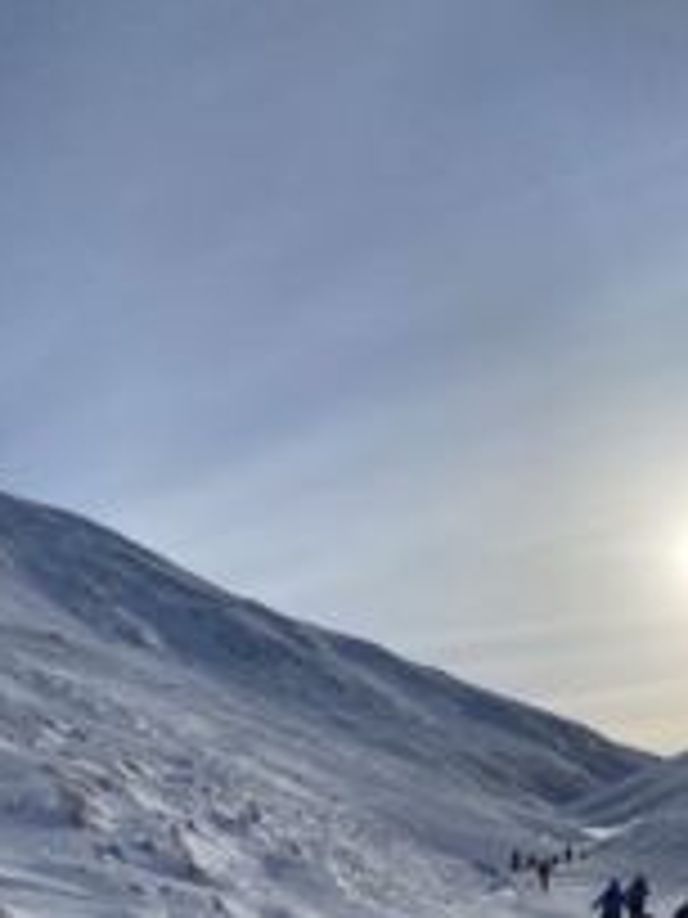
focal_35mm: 51
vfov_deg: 34.5
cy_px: 896
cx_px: 652
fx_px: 1352
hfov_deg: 27.3
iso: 40
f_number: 1.8
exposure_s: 1/14286
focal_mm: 4.25
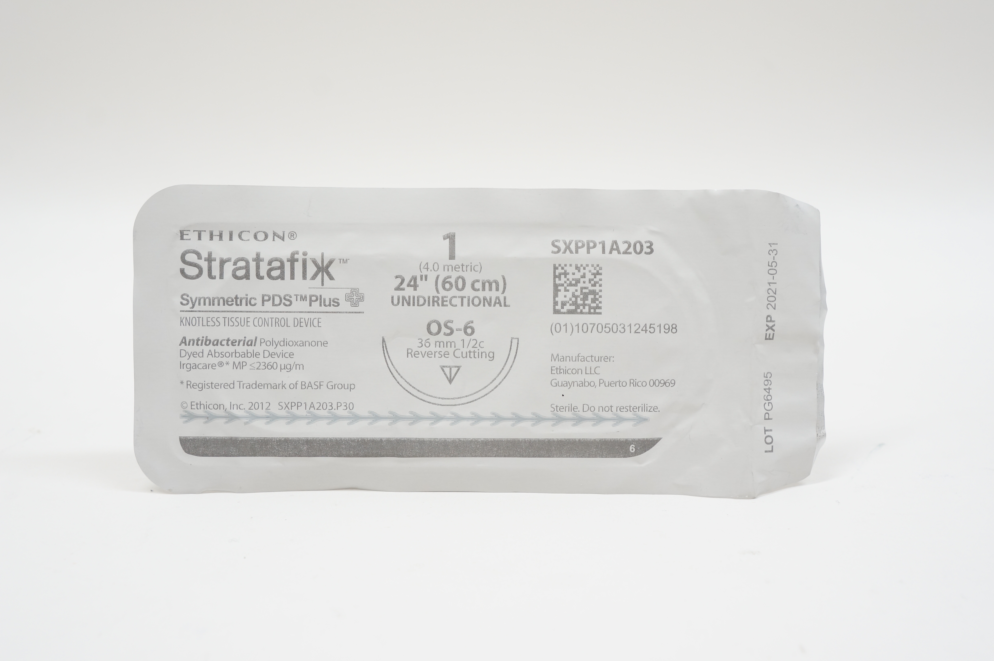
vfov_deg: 30.8
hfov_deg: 45.0
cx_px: 497
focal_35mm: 44
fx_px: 1200
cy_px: 330
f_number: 7.1
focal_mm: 29
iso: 400
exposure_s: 1/40
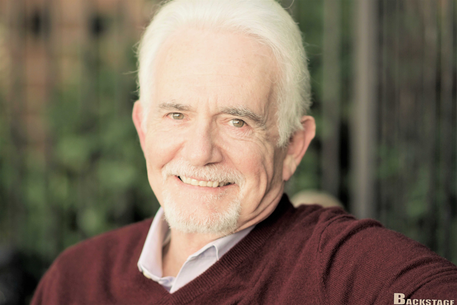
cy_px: 152
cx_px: 228
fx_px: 1618
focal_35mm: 128
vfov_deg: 10.8
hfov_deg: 16.1
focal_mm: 85
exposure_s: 1/200
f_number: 2
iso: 200
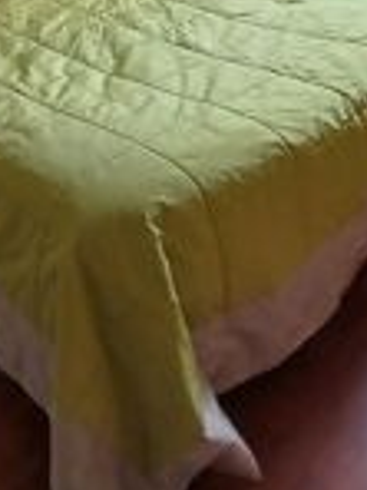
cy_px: -35
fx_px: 693
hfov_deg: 29.7
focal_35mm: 49
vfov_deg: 34.2
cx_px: 165
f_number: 2.2
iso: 100
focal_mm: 1.4
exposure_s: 1/33
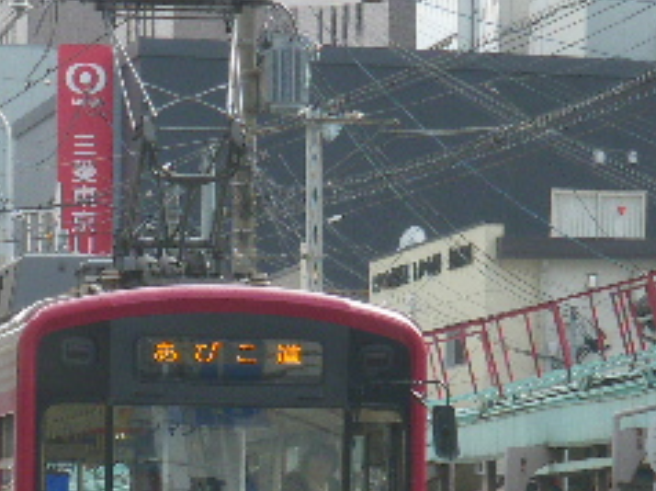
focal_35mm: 398
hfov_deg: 5.0
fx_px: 7535
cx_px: 196
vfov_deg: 3.7
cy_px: 458
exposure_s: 1/160
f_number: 5.4
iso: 125
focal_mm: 26.2
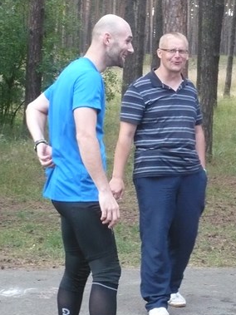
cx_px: 149
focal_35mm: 114
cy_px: 151
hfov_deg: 13.0
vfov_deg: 17.3
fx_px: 1037
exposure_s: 1/80
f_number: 3.9
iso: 400
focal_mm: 10.9
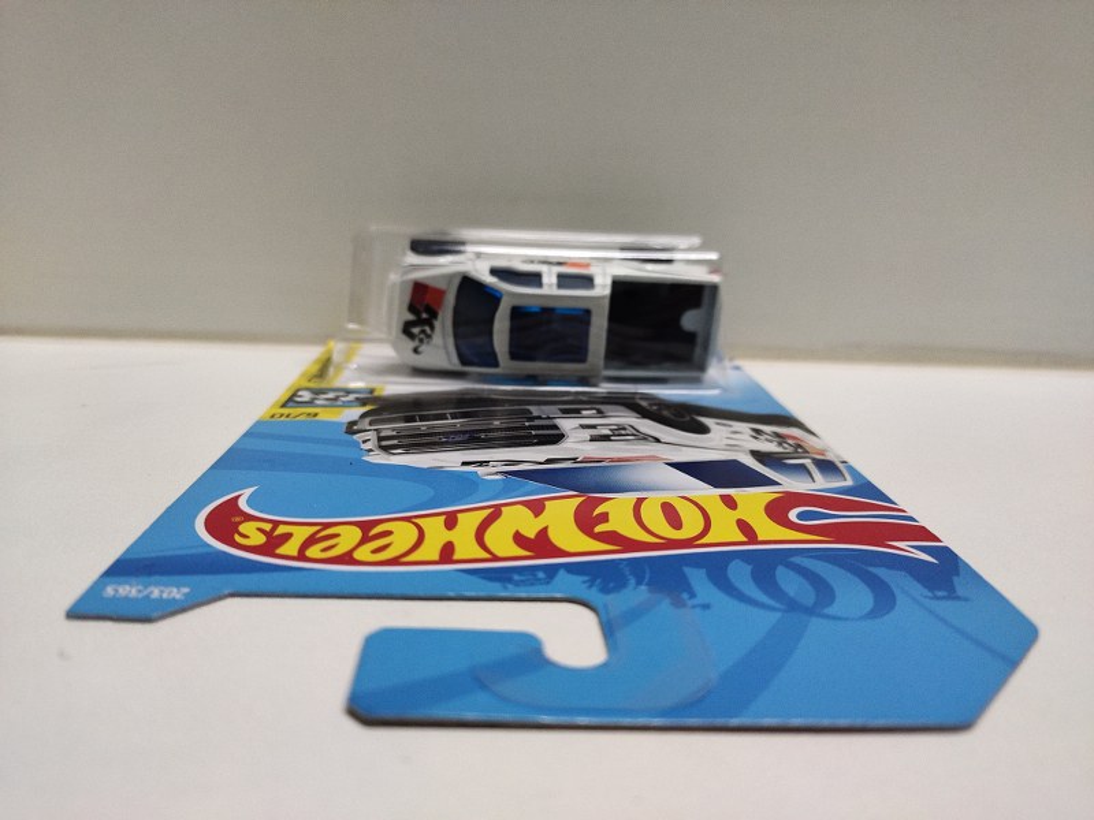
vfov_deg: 53.1
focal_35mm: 26
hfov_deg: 67.3
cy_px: 410
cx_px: 547
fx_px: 822
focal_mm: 4.74
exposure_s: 1/50
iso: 1146
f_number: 1.79
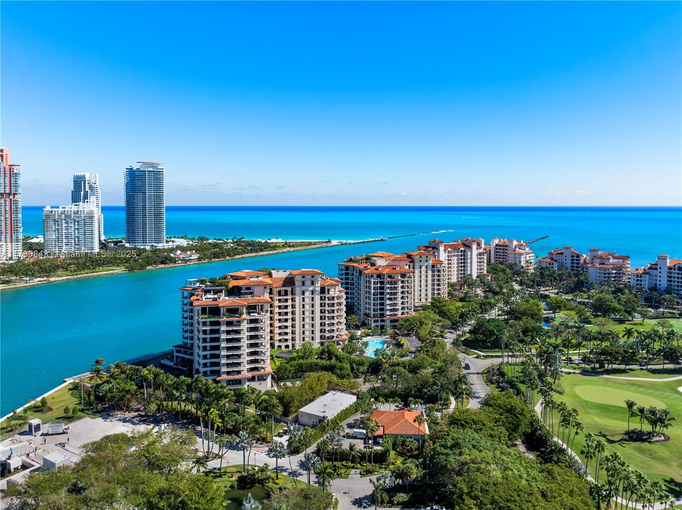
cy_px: 255
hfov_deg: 71.6
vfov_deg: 56.7
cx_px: 341
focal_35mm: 24
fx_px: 472
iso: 100
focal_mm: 12.29
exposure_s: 1/400
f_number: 2.8
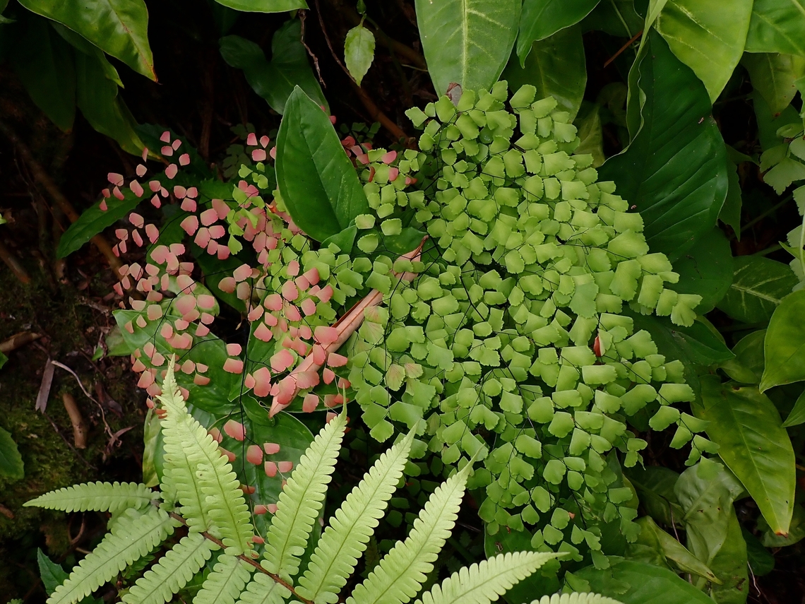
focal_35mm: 25
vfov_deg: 54.9
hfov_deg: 69.4
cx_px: 402
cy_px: 302
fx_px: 581
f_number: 2.8
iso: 200
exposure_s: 1/125
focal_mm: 4.5
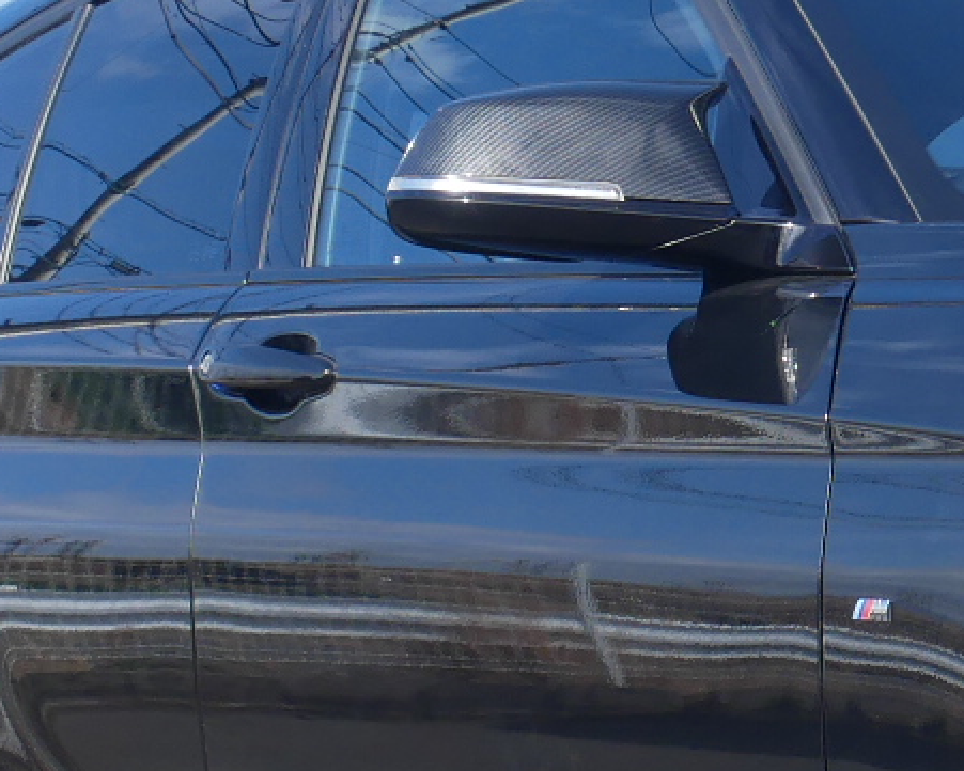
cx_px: 1404
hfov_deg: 10.6
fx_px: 5051
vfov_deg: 8.7
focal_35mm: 177
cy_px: 805
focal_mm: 18
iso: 200
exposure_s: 1/320
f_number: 8
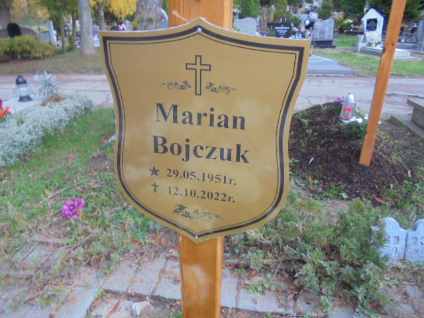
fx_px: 318
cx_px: 212
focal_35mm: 26
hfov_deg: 67.3
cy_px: 159
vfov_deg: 53.1
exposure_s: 1/100
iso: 100
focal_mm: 4.6
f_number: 3.5
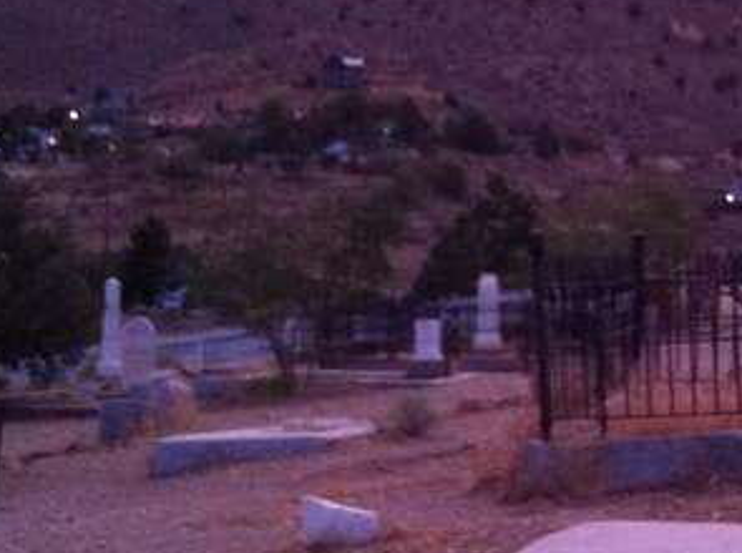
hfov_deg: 20.0
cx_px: 750
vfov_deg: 15.5
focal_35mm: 95
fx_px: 2032
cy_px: 276
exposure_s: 1/15
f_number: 2.8
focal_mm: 3.85
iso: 500
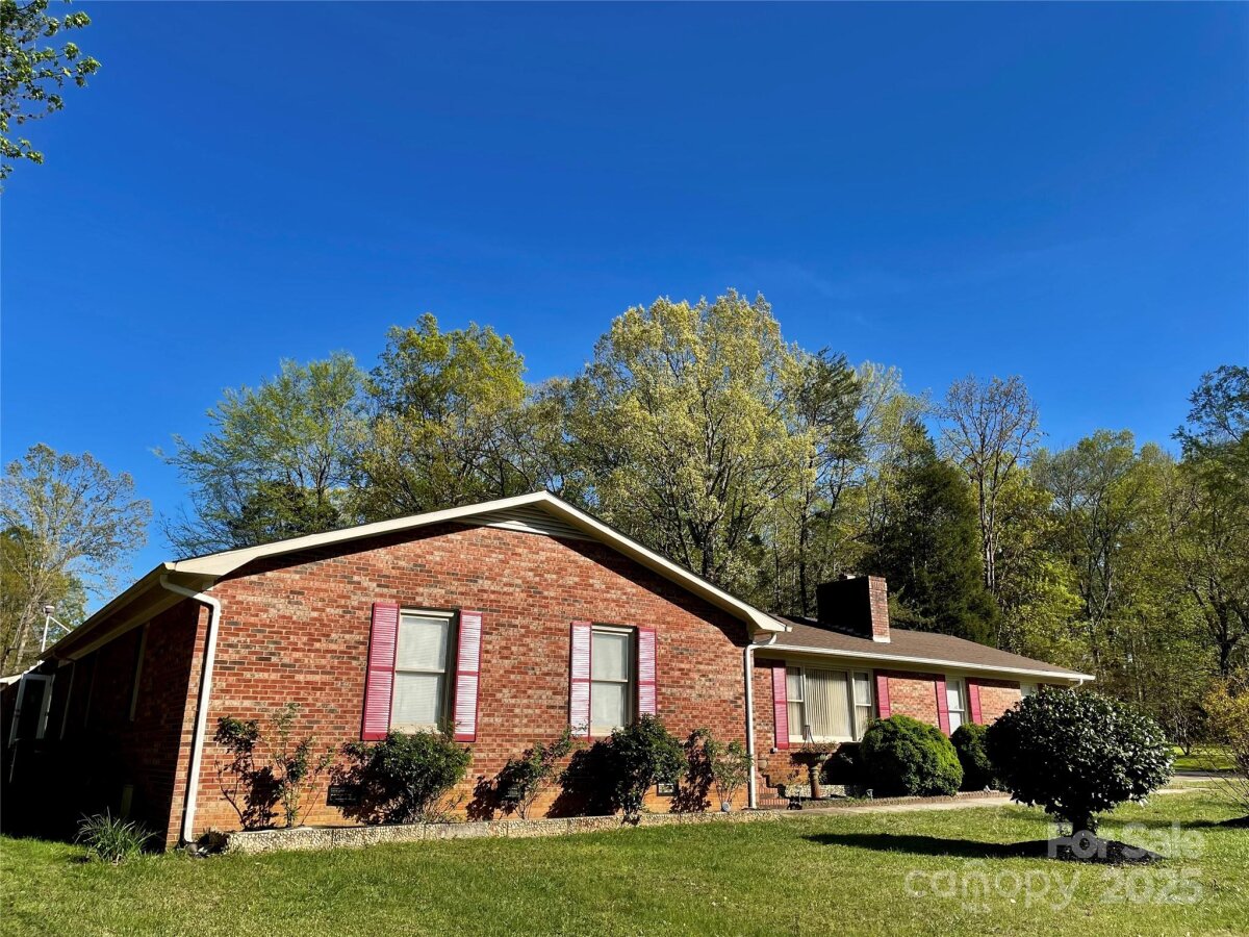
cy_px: 468
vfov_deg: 53.1
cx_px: 624
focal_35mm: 26
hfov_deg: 67.3
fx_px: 938
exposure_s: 1/2174
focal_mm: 4.2
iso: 32
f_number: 1.6
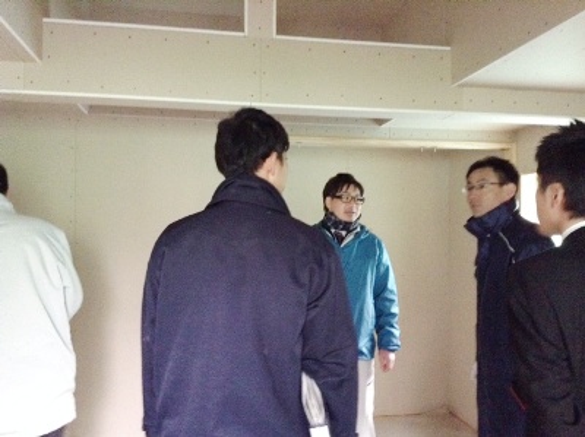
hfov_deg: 55.4
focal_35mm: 33
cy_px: 218
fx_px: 557
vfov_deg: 42.9
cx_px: 292
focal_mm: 3.3
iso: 500
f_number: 2.4
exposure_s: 1/15
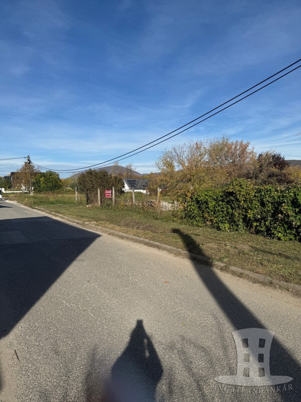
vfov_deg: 71.6
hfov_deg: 56.8
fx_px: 278
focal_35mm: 24
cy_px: 201
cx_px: 150
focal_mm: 6.76
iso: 80
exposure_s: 1/7092
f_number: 1.78
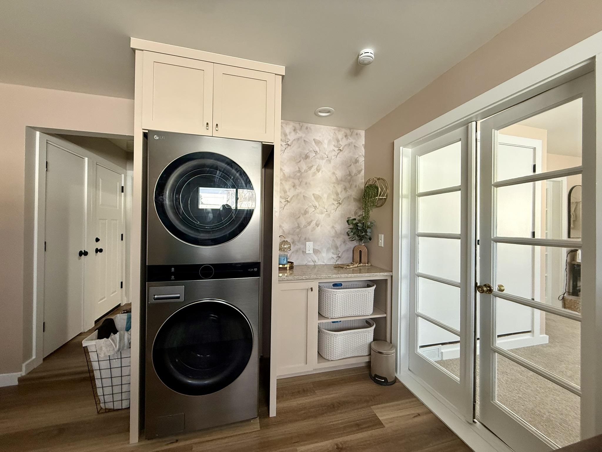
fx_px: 243
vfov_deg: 85.7
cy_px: 226
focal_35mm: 14
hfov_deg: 102.1
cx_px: 301
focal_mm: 2.22
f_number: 2.2
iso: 200
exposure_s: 1/120
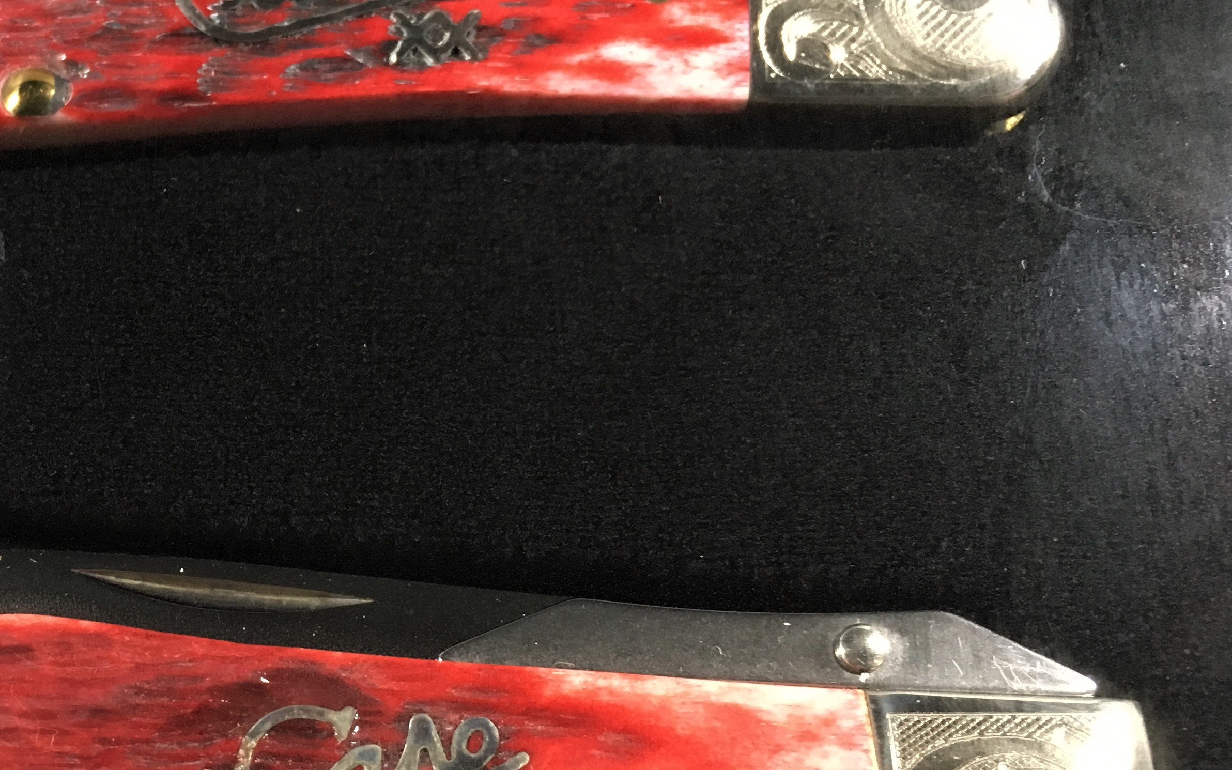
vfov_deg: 24.8
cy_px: 501
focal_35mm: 52
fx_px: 1746
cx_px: 203
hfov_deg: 37.1
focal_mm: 4.15
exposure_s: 1/24
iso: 200
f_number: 2.2
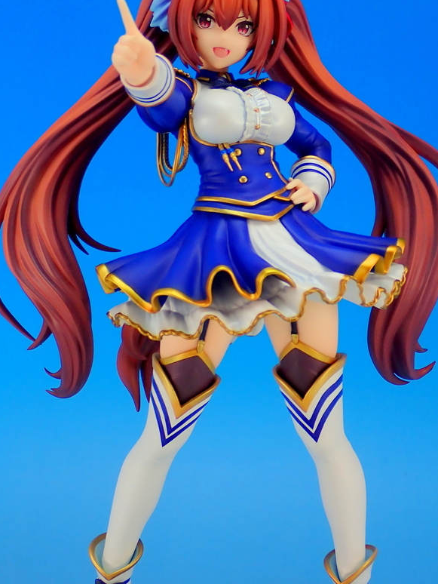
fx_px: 1383
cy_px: 288
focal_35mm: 82
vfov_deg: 23.8
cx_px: 226
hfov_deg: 18.0
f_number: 3.6
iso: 100
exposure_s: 1/25
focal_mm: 11.09
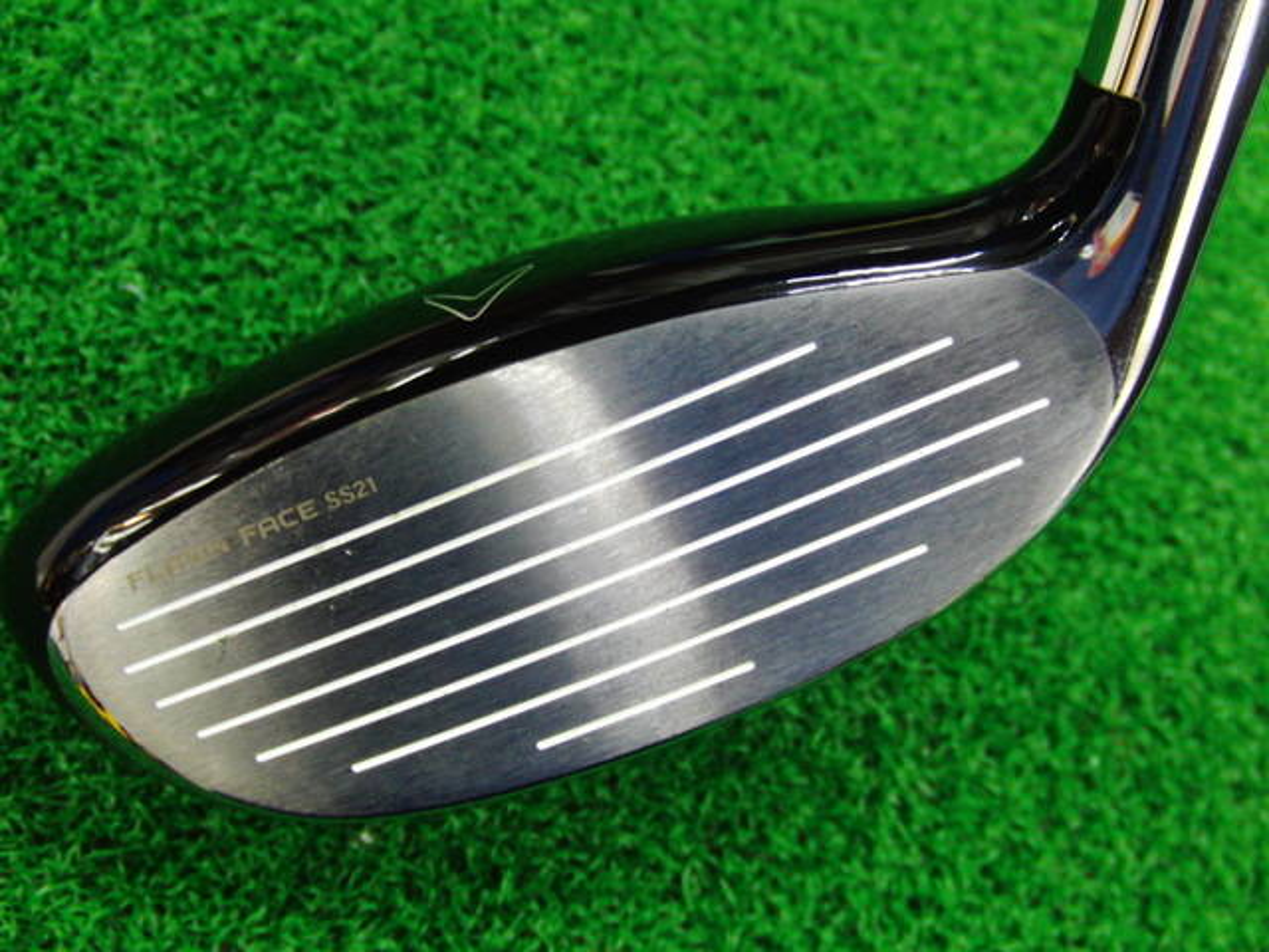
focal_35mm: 37
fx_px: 1356
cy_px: 476
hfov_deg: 50.1
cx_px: 634
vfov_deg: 38.7
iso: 400
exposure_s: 1/30
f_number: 3.6
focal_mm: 6.42
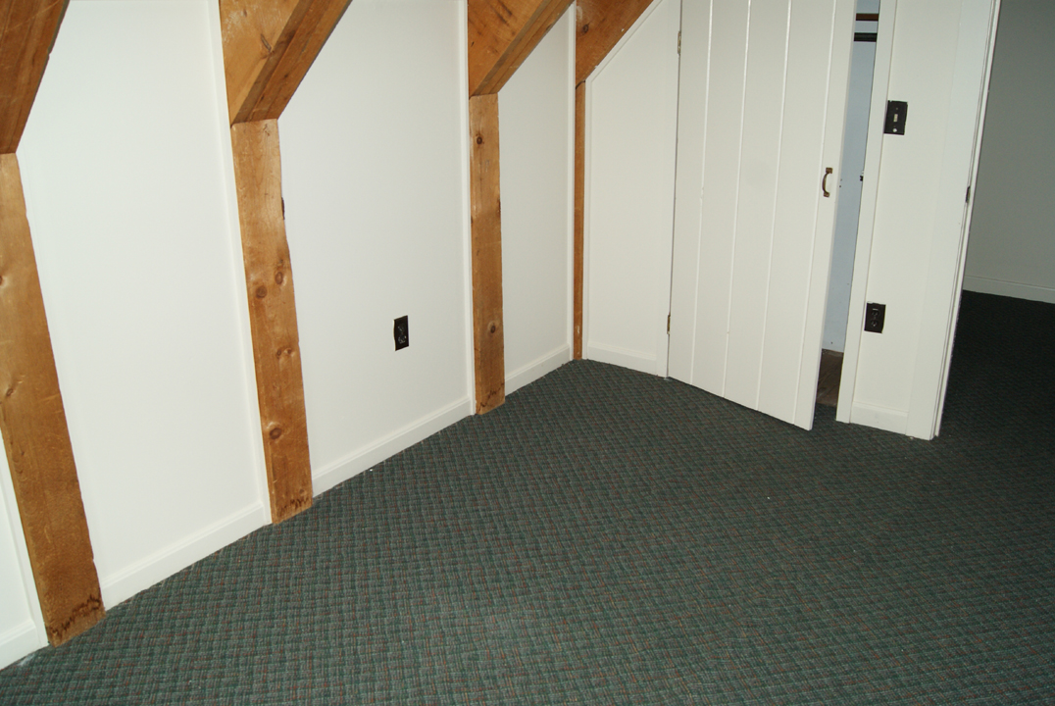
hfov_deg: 61.9
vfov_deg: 43.7
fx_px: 880
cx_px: 528
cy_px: 353
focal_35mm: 30
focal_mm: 20
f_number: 5.6
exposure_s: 1/60
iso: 400
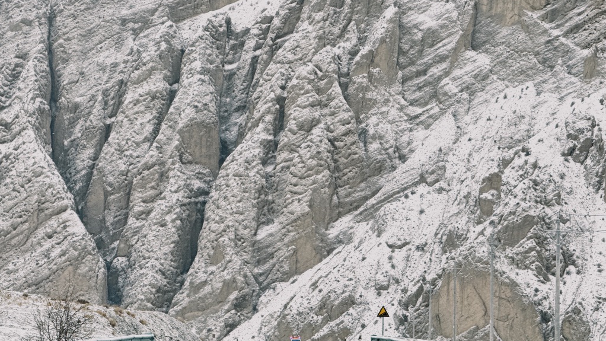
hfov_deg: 16.4
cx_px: 303
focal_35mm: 131
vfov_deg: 9.3
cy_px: 138
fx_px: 2105
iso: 50
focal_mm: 15.66
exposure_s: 1/306
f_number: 2.8
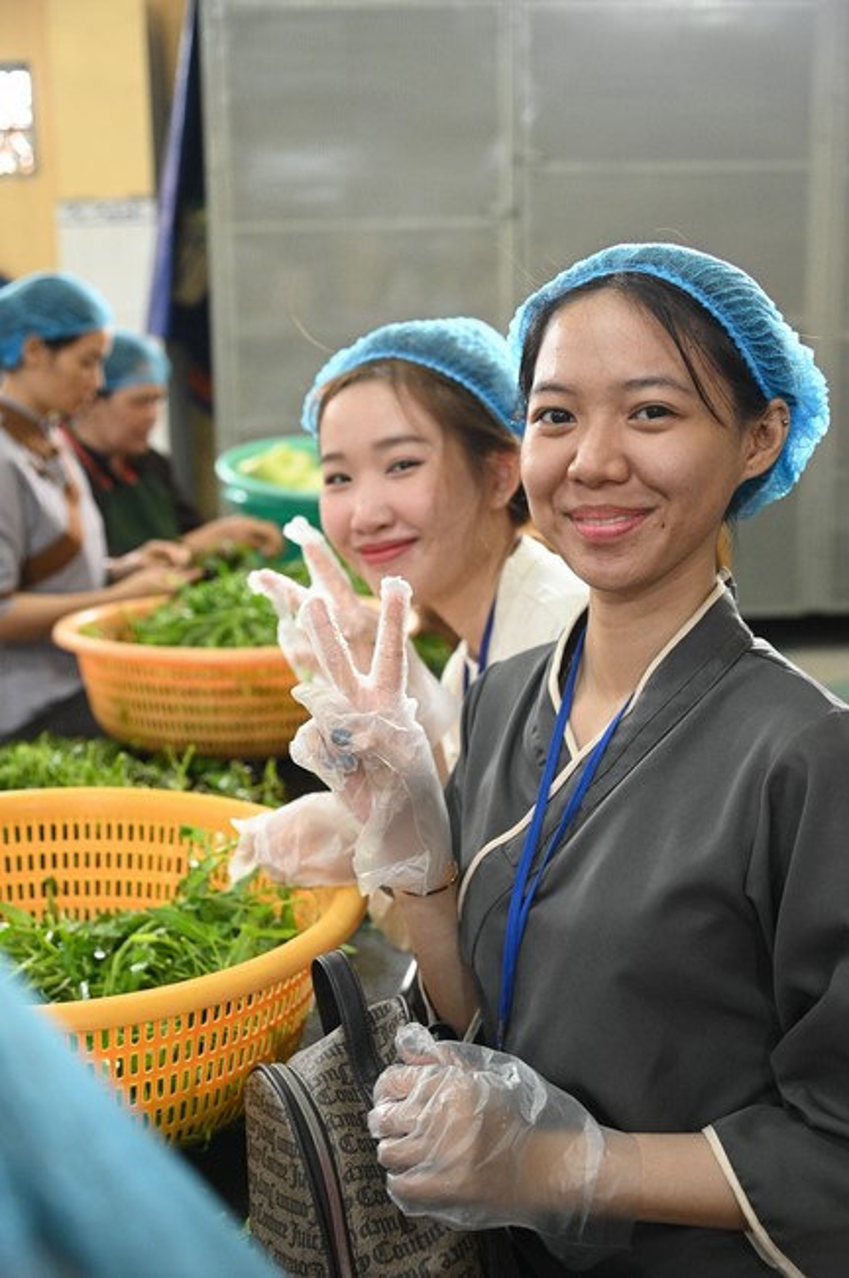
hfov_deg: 28.0
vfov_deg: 41.2
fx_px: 1701
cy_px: 639
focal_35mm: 48
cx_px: 424
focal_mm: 48
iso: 6400
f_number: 4
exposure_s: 1/160
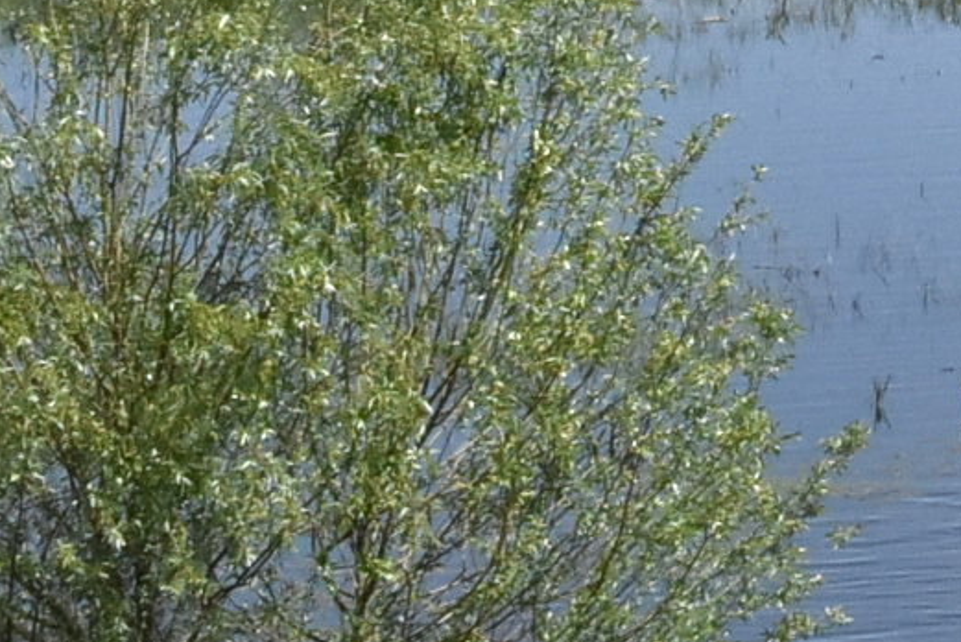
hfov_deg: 6.5
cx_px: 2728
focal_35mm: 293
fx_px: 7825
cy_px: -378
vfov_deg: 4.7
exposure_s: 1/800
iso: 1000
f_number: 16
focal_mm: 34
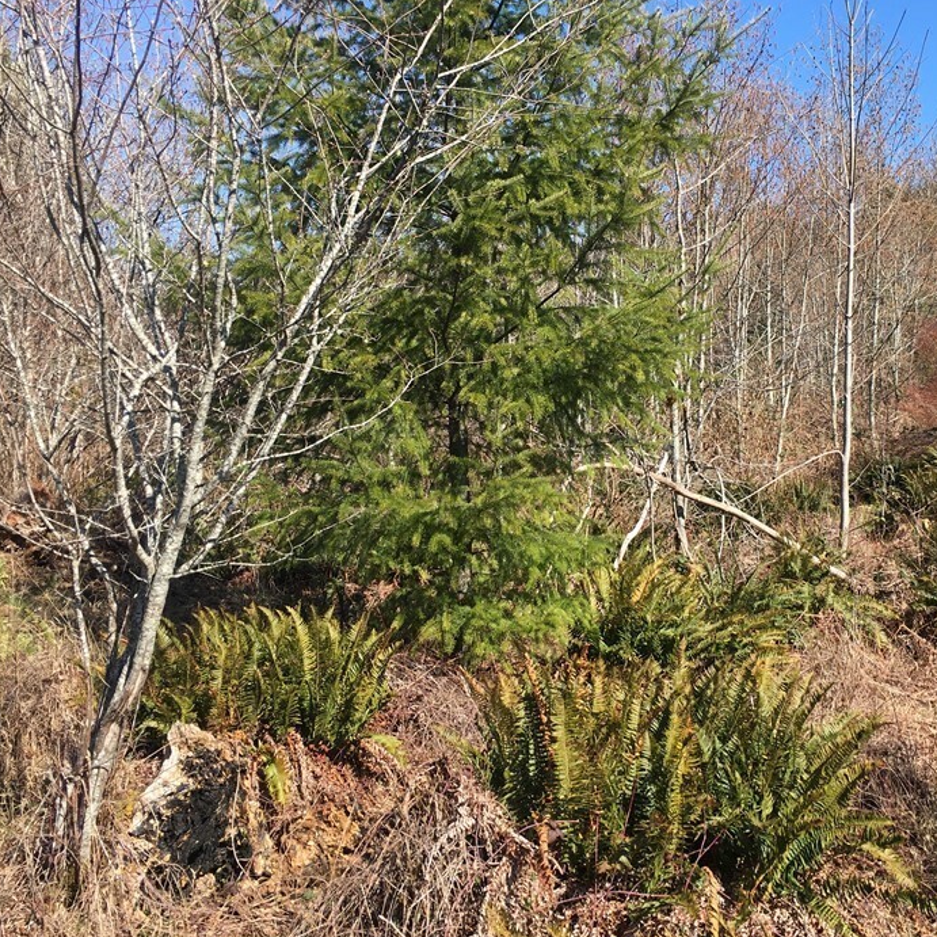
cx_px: 607
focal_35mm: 38
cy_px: 454
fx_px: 1164
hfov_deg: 43.4
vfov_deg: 43.9
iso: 25
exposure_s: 1/769
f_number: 2.2
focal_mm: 4.15
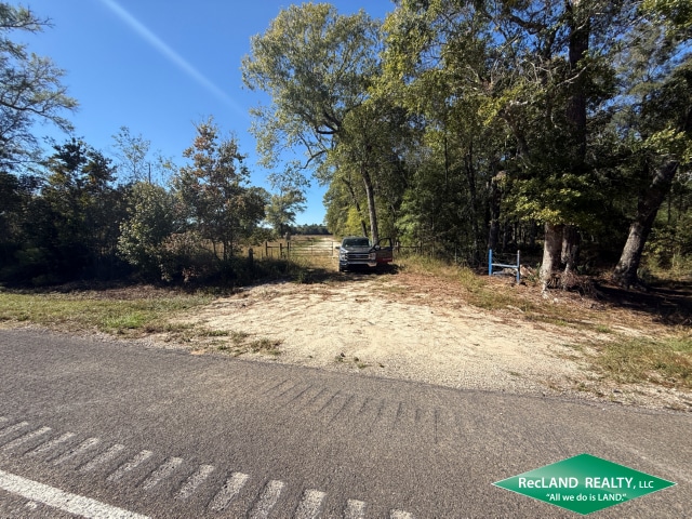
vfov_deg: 85.7
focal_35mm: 14
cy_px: 260
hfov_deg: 102.1
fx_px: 280
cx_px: 346
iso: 50
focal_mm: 2.22
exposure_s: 1/2165
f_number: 2.2
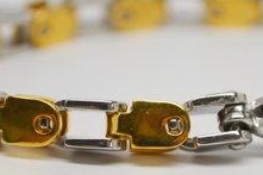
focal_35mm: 224
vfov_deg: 6.1
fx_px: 1638
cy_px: 121
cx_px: 180
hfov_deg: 9.2
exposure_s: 1/100
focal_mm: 55
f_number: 5.6
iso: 400
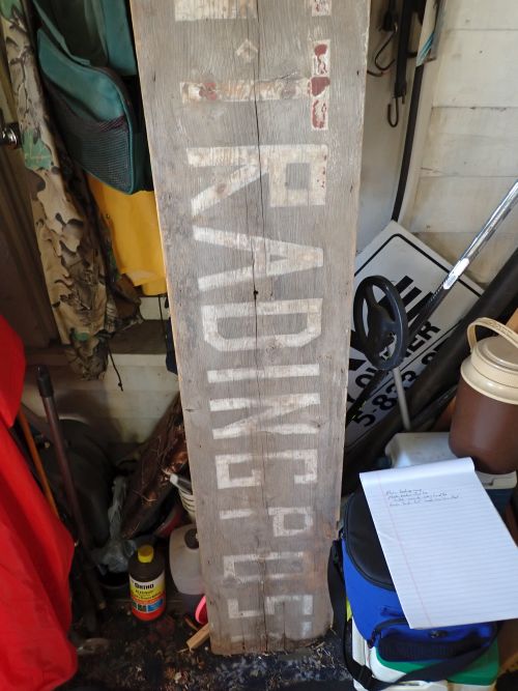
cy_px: 346
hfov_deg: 54.9
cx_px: 259
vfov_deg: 69.4
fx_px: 499
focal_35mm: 25
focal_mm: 4.5
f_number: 2
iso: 320
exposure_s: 1/30
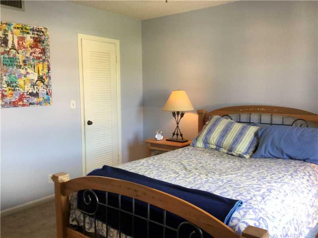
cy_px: 119
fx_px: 285
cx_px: 159
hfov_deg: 58.4
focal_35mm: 31
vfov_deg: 45.4
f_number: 2.4
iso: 64
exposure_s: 1/30
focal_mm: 3.3
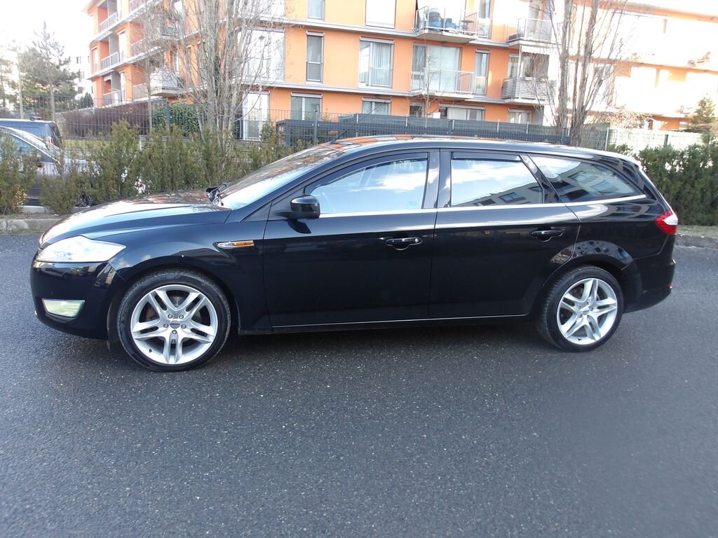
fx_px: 560
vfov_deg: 51.4
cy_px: 269
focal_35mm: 27
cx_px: 359
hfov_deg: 65.3
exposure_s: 1/70
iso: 100
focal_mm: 4.9
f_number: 3
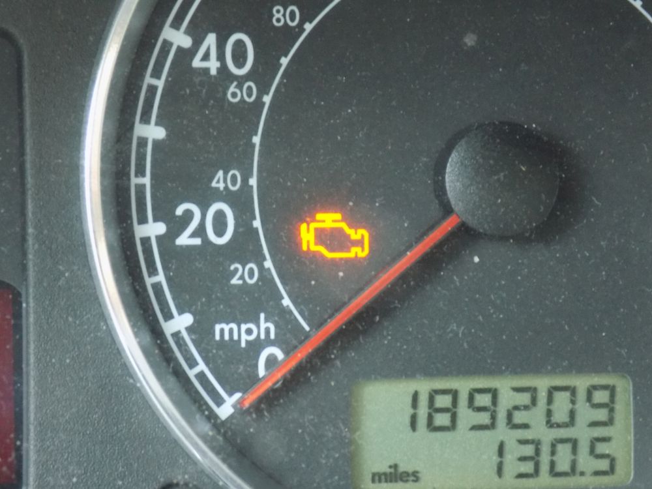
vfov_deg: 12.6
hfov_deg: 16.7
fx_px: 2223
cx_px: 326
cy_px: 244
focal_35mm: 118
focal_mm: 20.9
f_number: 4.8
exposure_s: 1/6
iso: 400
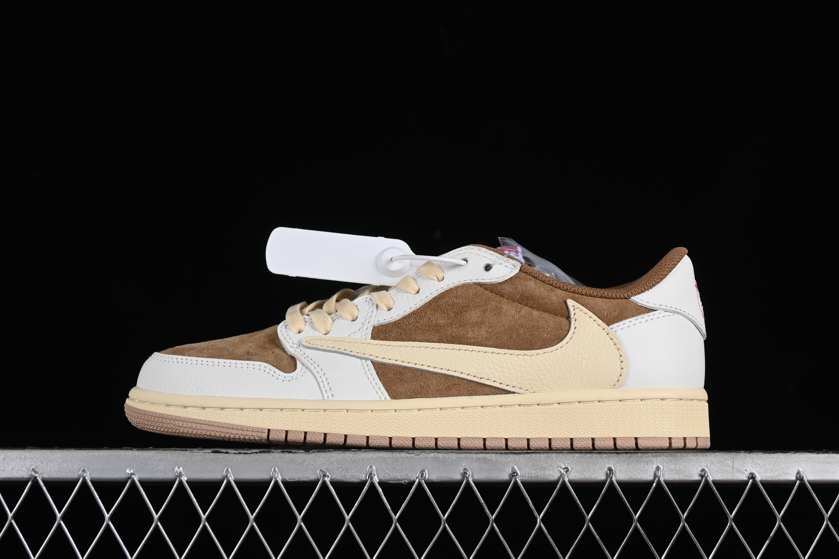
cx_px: 420
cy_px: 280
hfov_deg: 27.0
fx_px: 1748
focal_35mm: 75
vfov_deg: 18.2
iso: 160
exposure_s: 1/80
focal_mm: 50
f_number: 8
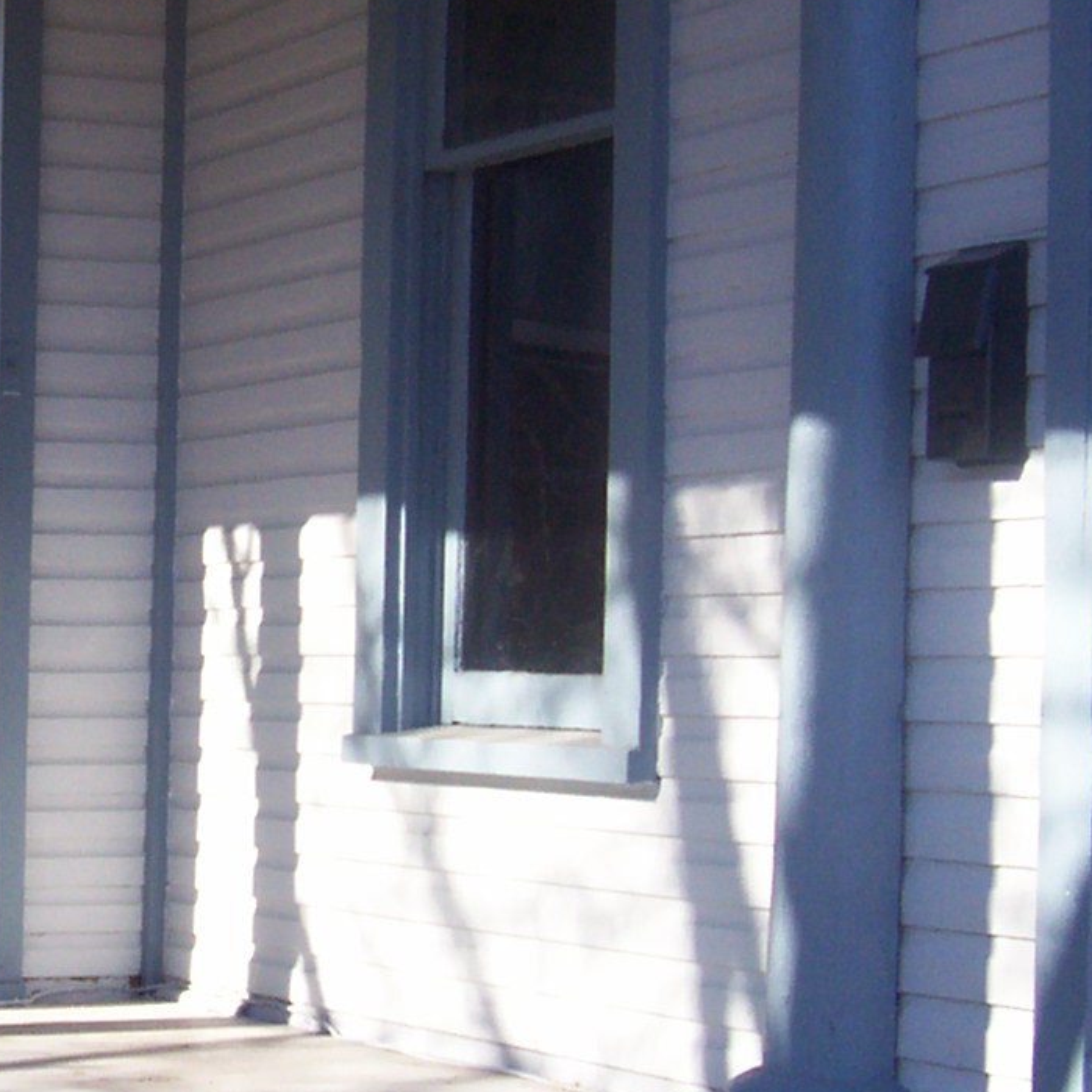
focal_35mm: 99
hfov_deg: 17.3
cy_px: 651
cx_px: 80
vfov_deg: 17.6
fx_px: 3533
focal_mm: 5.6
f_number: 2.7
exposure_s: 1/485
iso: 80
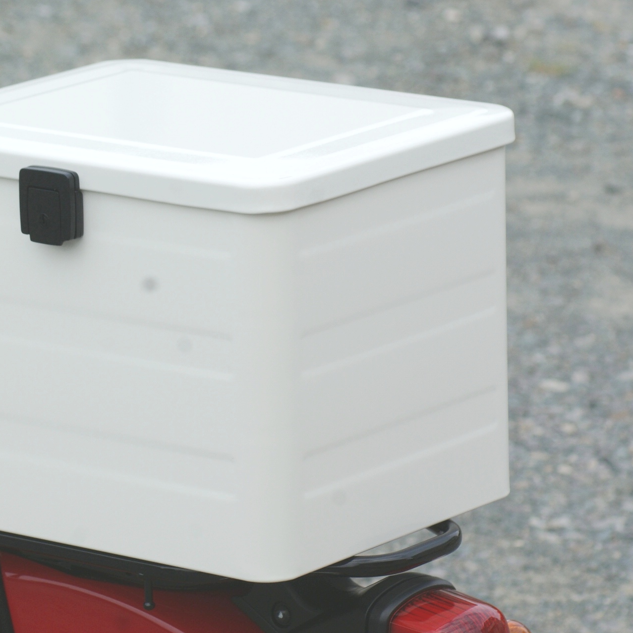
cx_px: 194
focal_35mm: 230
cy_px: 317
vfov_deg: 7.6
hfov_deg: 7.6
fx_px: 4758
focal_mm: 120
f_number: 8
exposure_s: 1/400
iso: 100
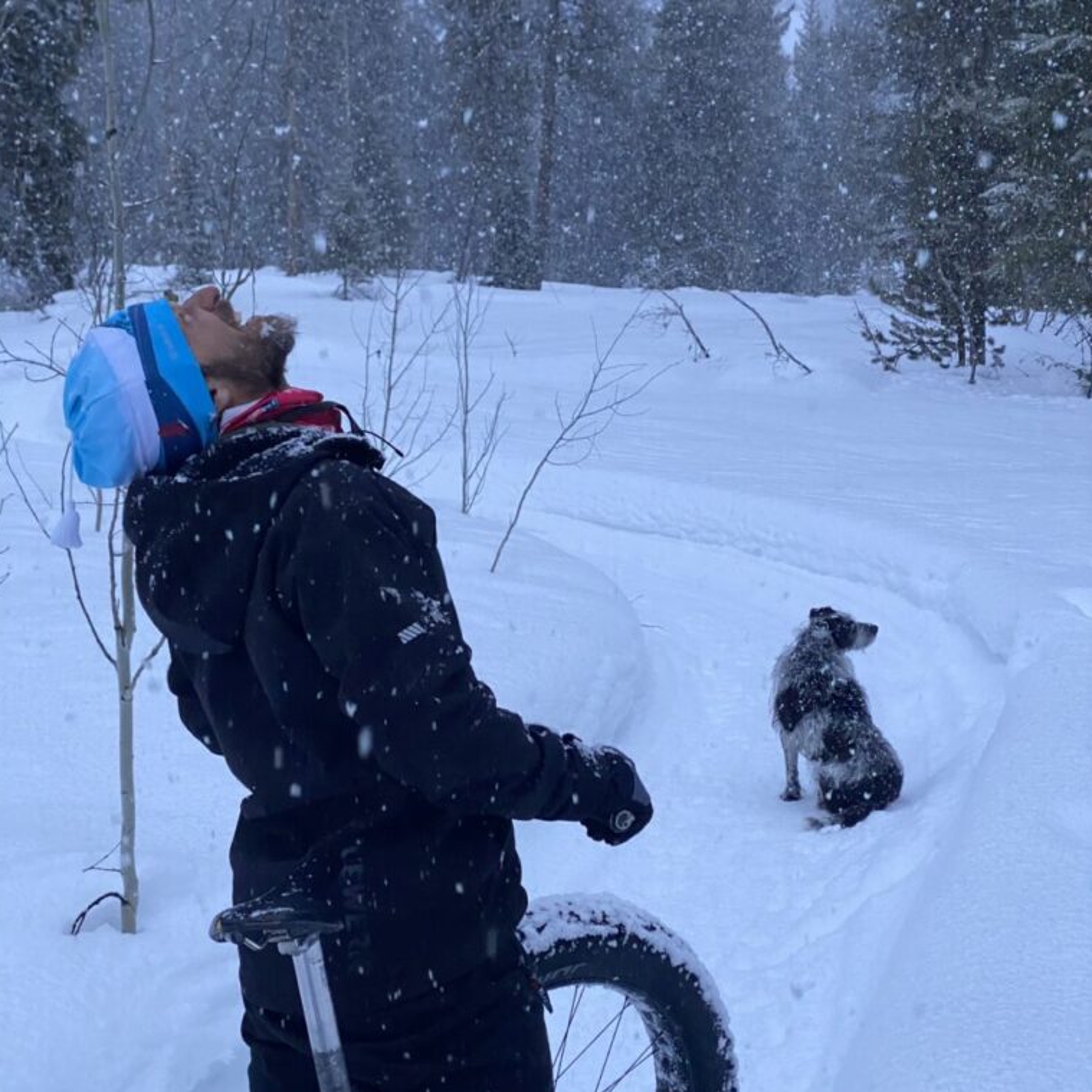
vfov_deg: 27.7
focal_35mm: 62
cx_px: 545
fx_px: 2213
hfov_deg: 27.7
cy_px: 460
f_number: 2
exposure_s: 1/100
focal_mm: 6
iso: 160
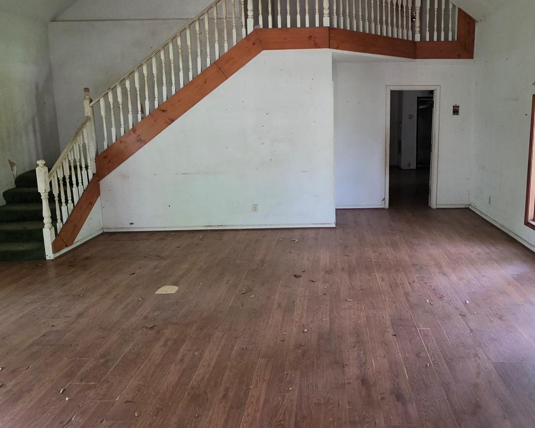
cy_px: 172
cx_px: 329
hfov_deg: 69.3
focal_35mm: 24
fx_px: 380
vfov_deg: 58.3
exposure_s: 1/100
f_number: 1.9
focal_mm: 2.2
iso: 400
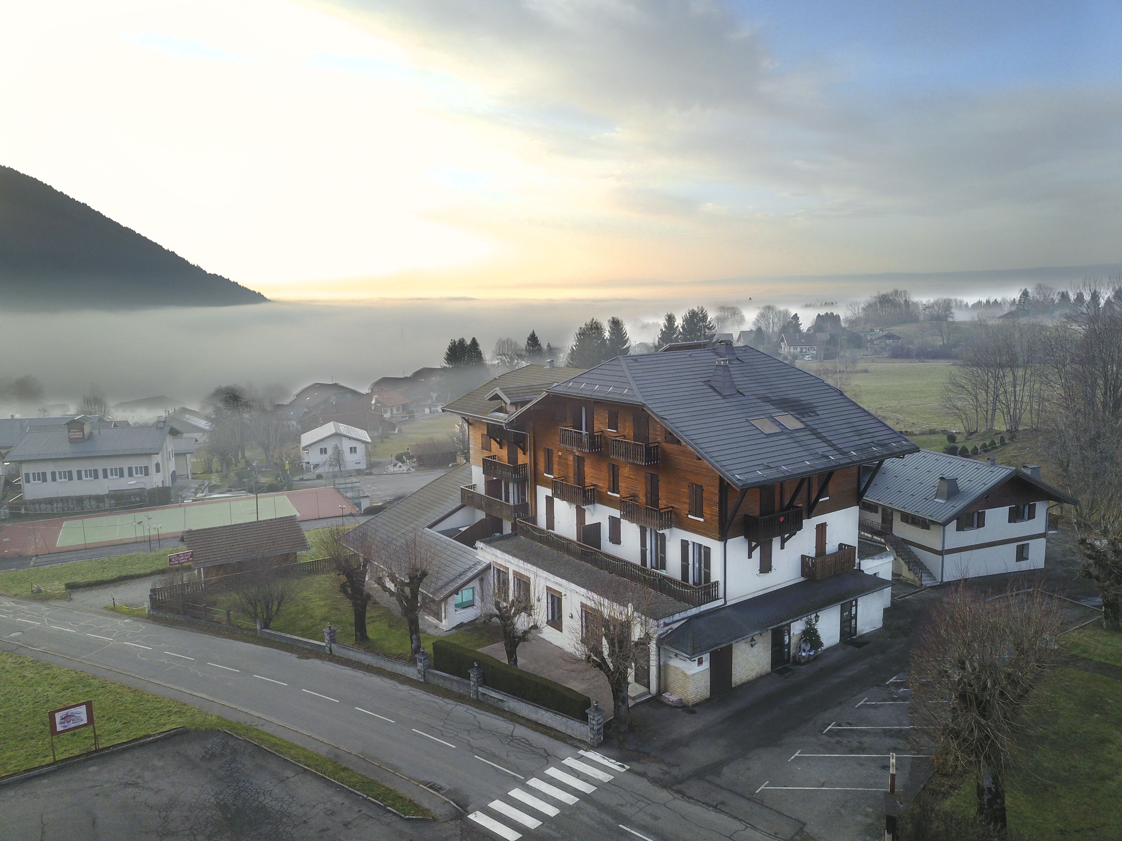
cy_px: 420
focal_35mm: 26
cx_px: 561
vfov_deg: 53.1
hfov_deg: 67.3
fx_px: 843
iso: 200
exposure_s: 1/200
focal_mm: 4.73
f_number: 2.2
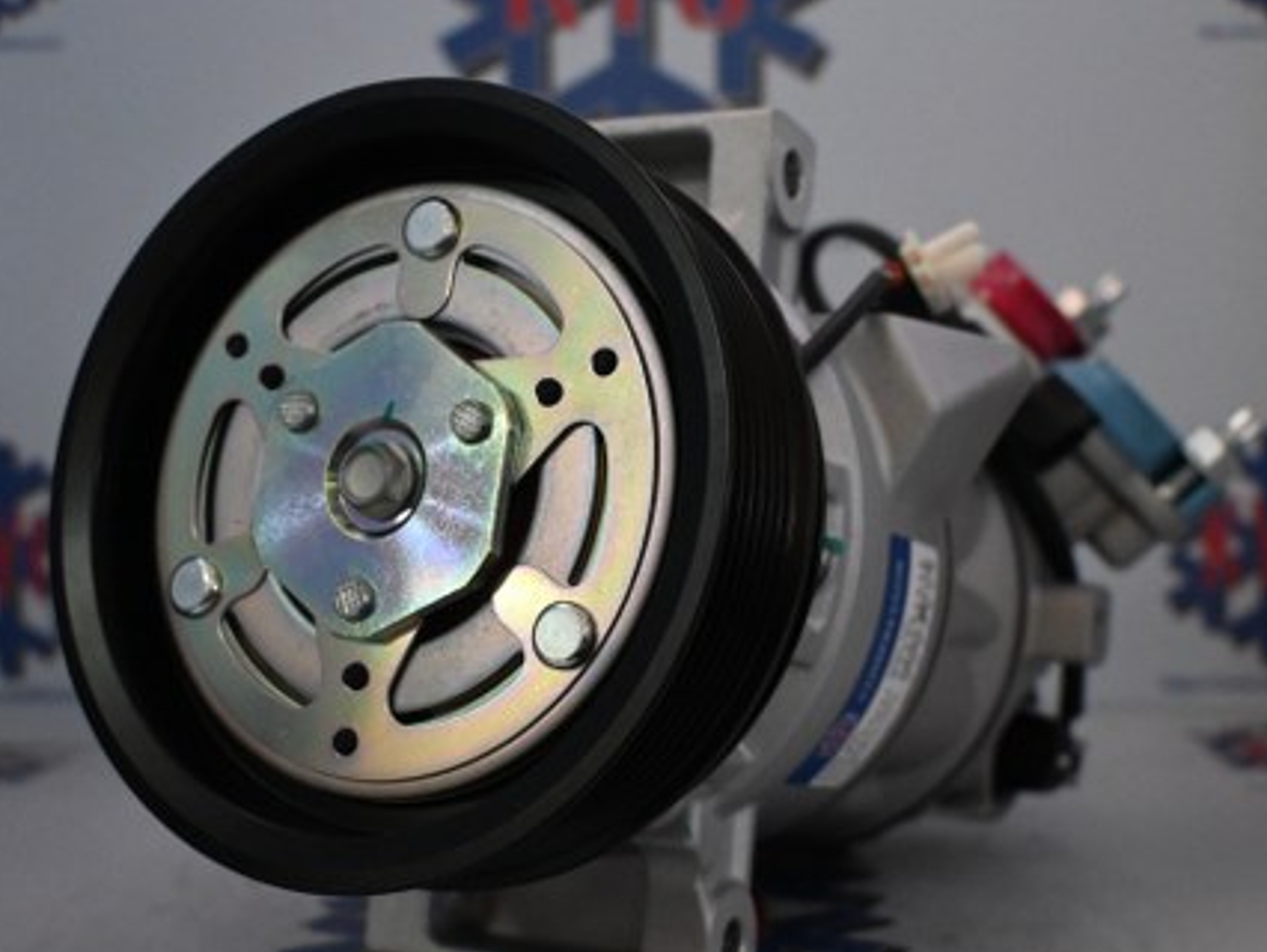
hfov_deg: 40.7
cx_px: 634
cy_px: 494
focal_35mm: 47
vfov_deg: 31.1
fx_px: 1709
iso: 3200
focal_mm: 23
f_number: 4.2
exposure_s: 1/100
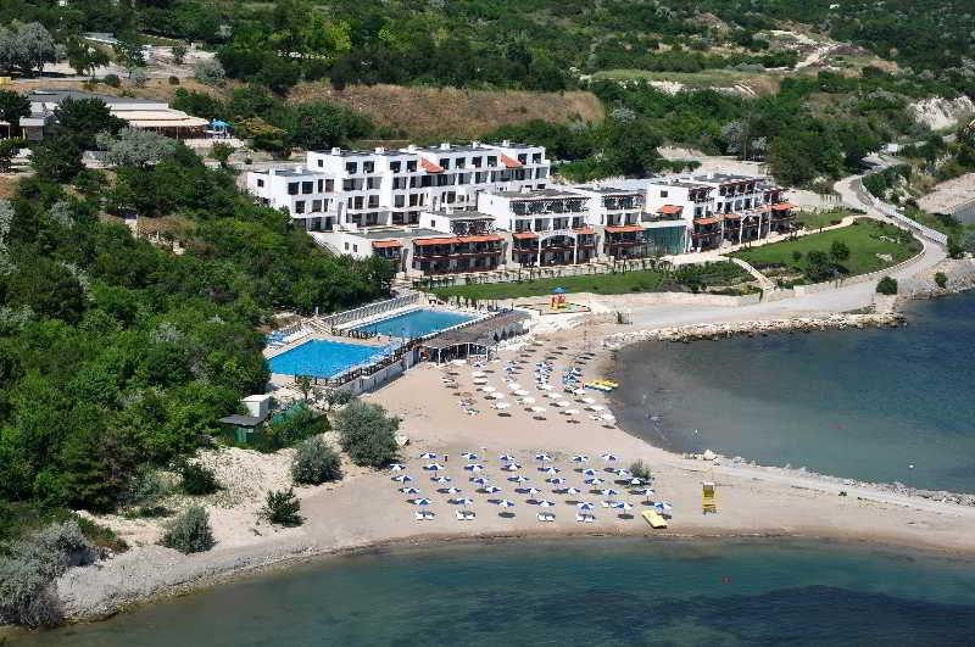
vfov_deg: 20.1
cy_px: 324
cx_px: 488
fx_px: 1826
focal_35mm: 68
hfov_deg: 29.9
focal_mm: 45
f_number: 8
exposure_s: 1/320
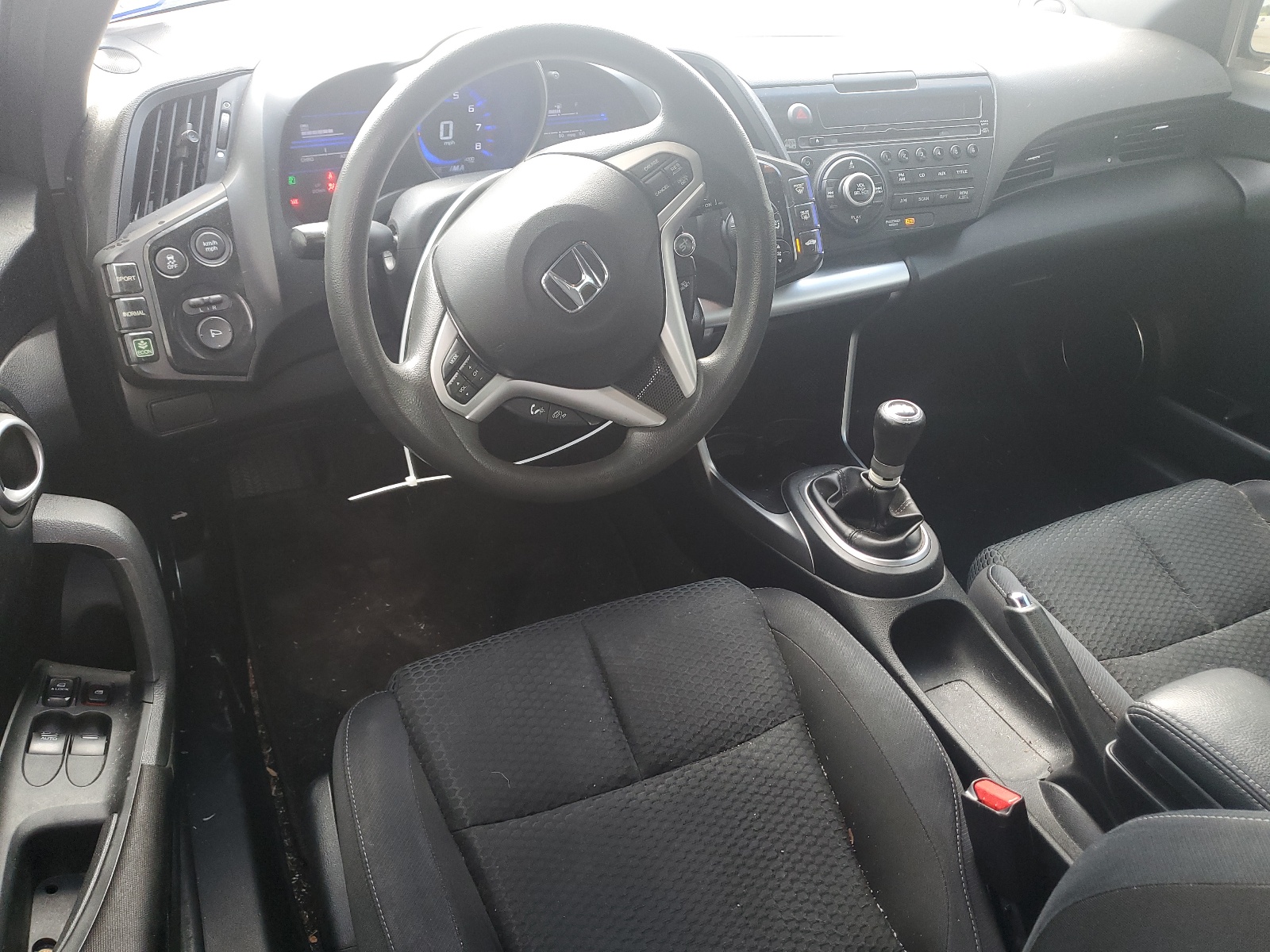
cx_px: 635
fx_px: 954
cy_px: 476
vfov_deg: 53.1
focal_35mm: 26
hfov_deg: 67.3
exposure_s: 1/120
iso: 97
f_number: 1.5
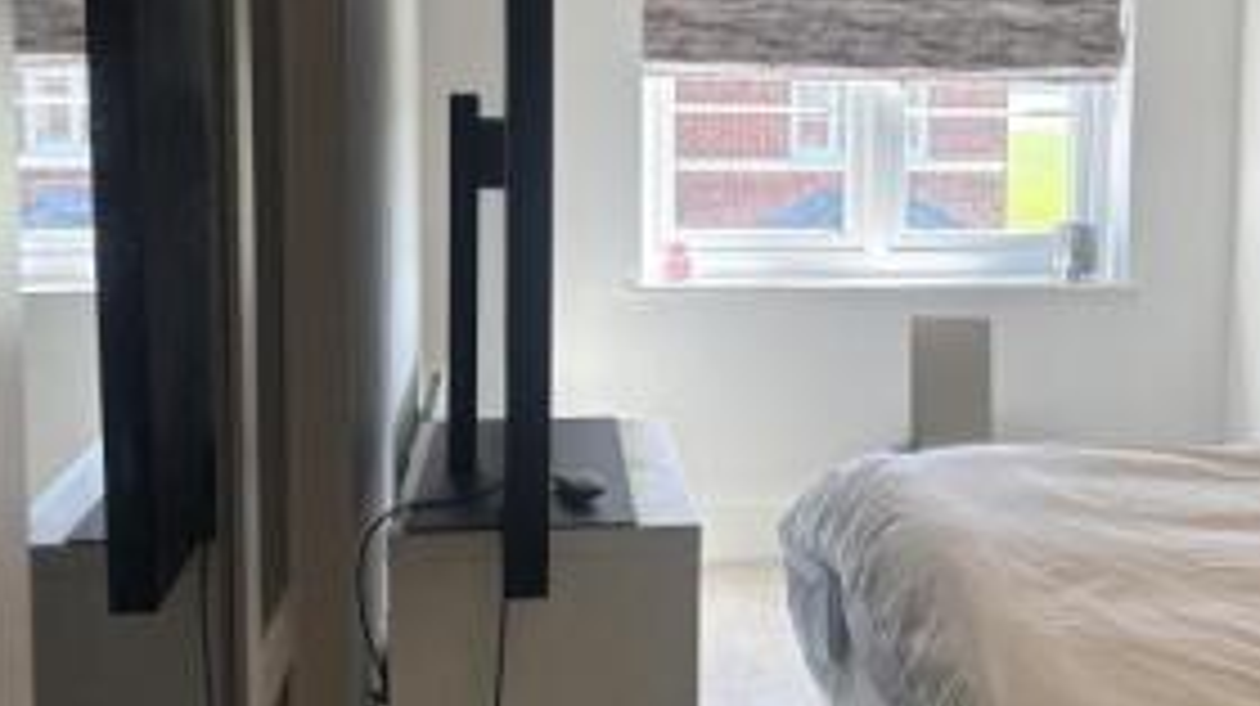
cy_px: 254
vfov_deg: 20.3
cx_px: 844
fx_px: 1970
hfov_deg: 35.1
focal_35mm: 59
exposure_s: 1/104
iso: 32
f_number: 1.6
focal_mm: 5.96
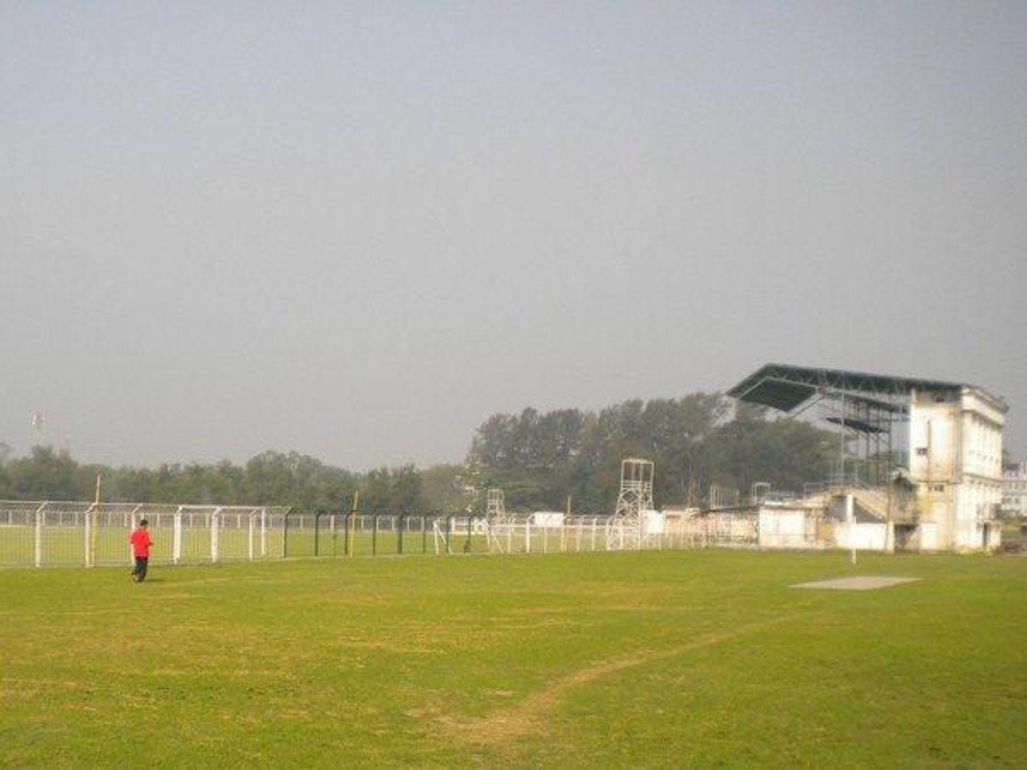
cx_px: 514
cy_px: 385
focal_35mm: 35
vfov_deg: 40.7
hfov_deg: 52.6
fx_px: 1038
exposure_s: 1/478
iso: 80
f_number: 4.6
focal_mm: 6.3
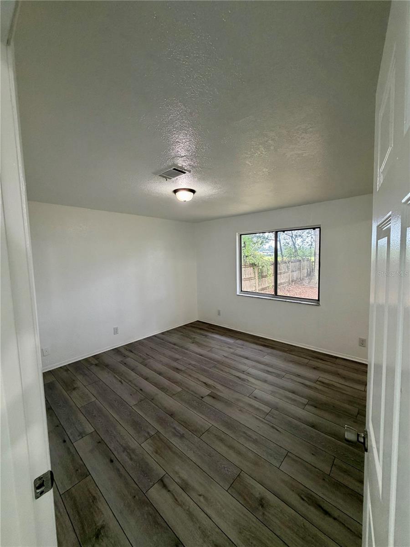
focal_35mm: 14
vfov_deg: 102.1
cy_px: 274
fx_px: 221
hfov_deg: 85.7
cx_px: 205
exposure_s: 1/60
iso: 200
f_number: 2.2
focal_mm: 2.22
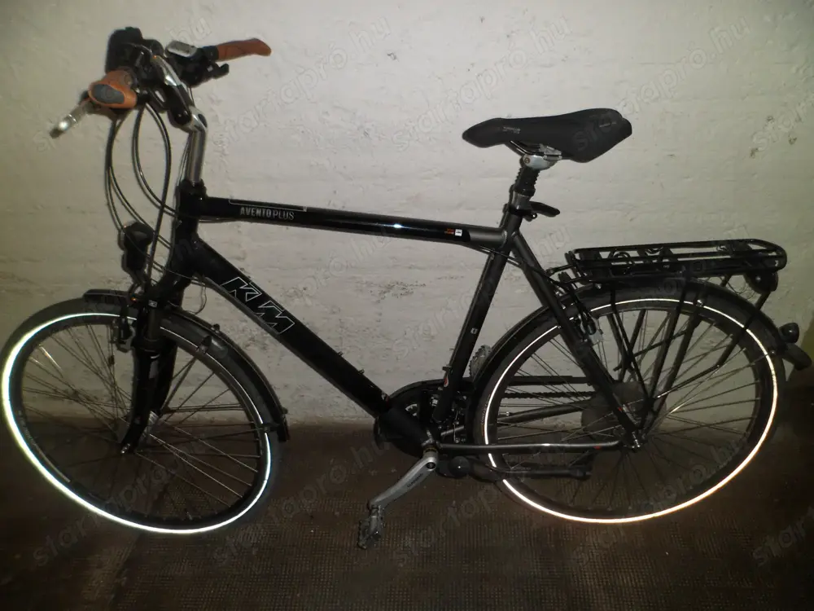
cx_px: 407
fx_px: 611
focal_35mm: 26
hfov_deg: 67.3
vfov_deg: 53.1
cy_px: 306
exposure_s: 1/45
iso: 100
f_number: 3.3
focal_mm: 4.9
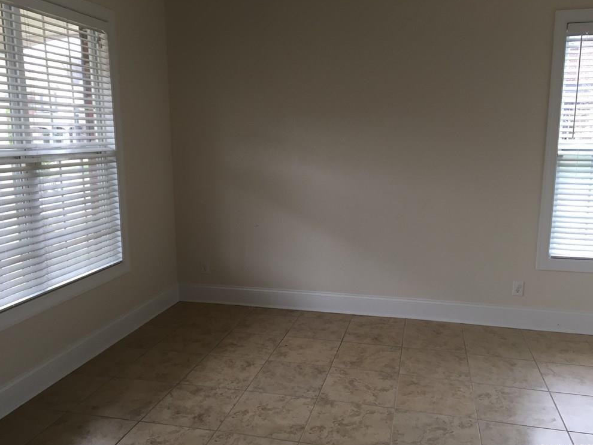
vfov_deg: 46.8
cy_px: 223
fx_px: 514
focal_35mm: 30
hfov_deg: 60.0
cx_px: 302
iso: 32
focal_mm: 4.15
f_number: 2.2
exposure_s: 1/40
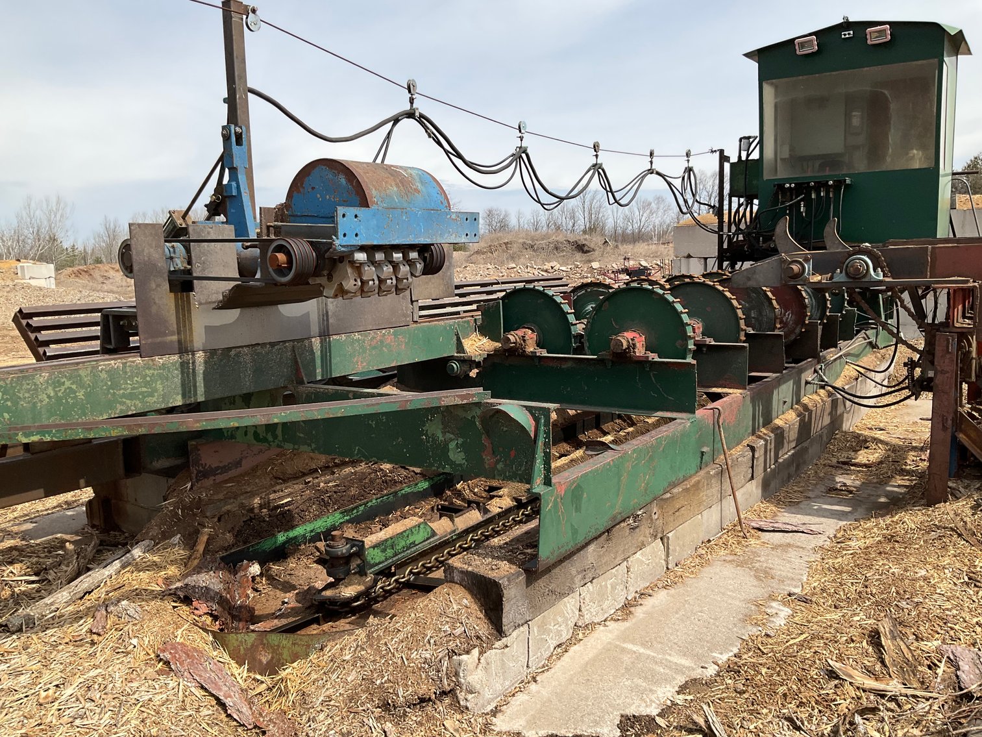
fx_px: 823
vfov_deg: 48.2
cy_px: 368
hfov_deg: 61.7
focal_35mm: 29
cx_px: 491
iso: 25
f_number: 1.8
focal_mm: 3
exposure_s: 1/2141
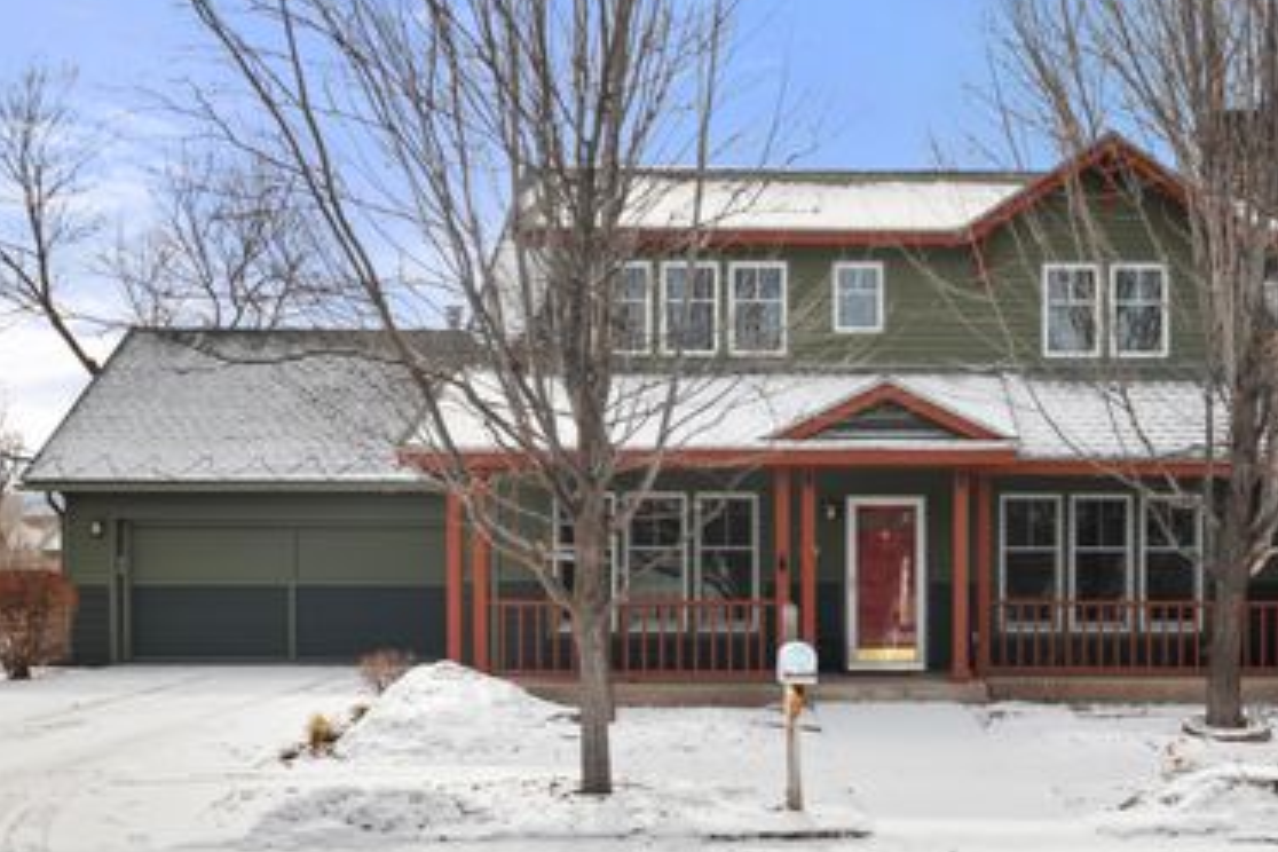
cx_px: 828
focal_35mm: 39
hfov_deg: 48.9
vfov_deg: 34.2
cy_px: 407
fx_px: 1384
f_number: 7.1
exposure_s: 1/60
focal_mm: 29
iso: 100
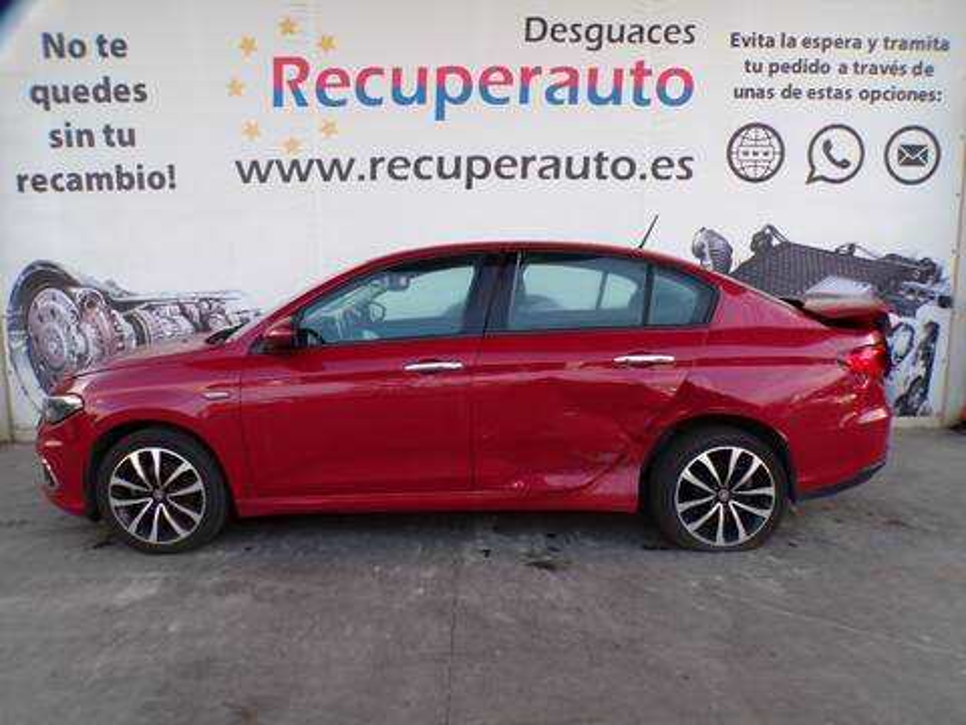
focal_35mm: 24
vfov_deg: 56.8
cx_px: 483
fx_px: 670
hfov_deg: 71.6
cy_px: 362
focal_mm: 4.3
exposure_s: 1/120
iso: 100
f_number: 4.4
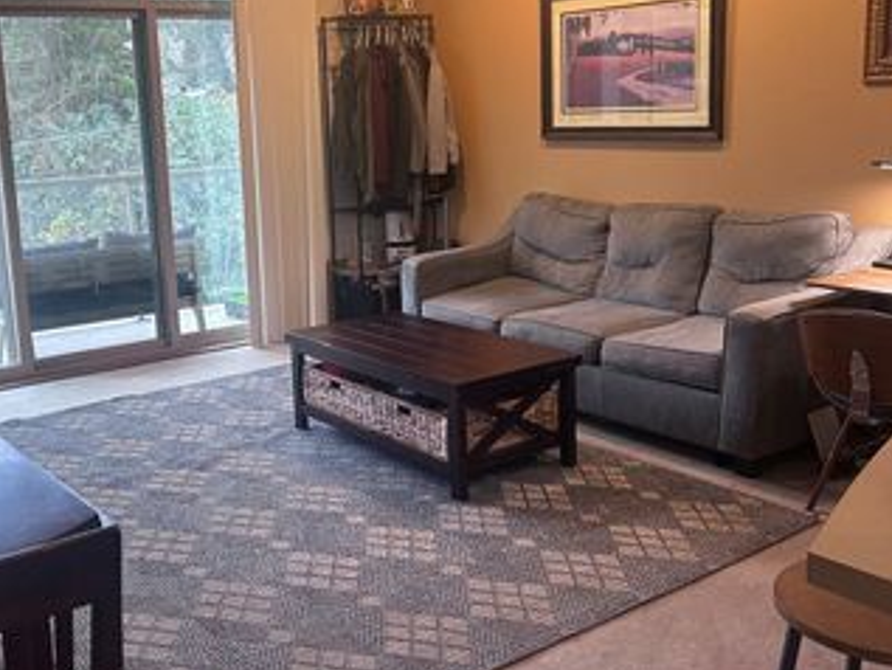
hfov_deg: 45.4
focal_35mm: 41
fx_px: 1057
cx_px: 340
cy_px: 291
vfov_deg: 35.1
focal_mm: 5.7
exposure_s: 1/60
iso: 125
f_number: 1.5
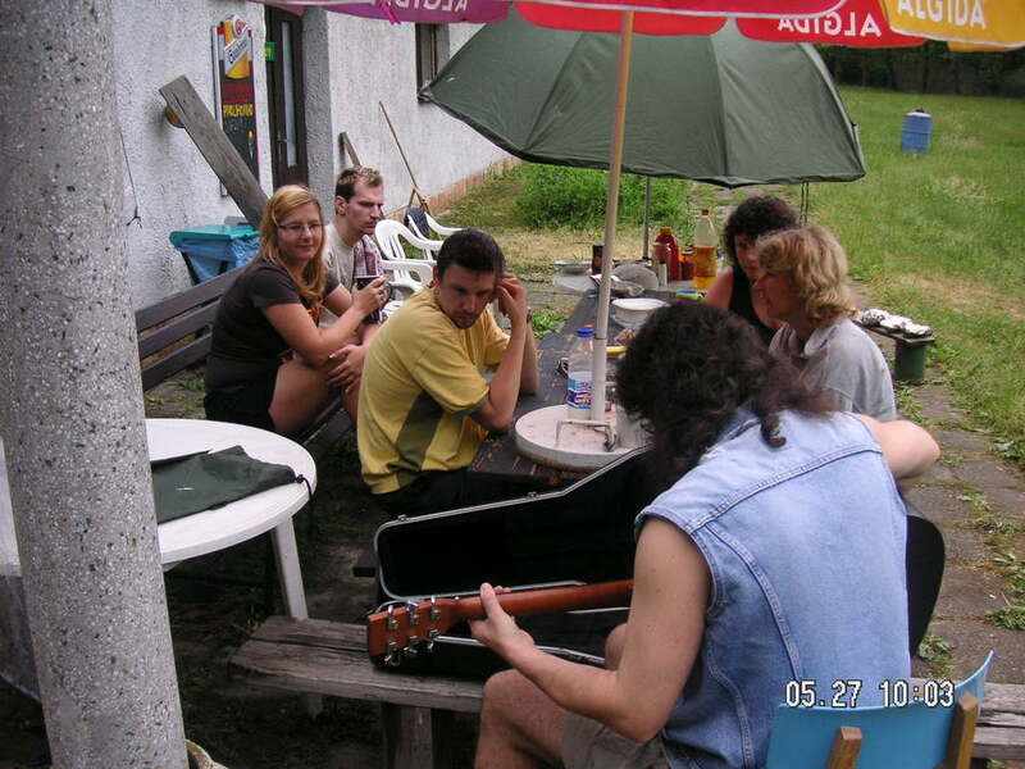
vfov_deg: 38.7
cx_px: 512
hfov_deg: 50.1
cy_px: 384
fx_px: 1096
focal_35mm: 37
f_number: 2.8
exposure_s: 1/350
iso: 50
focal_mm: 6.1
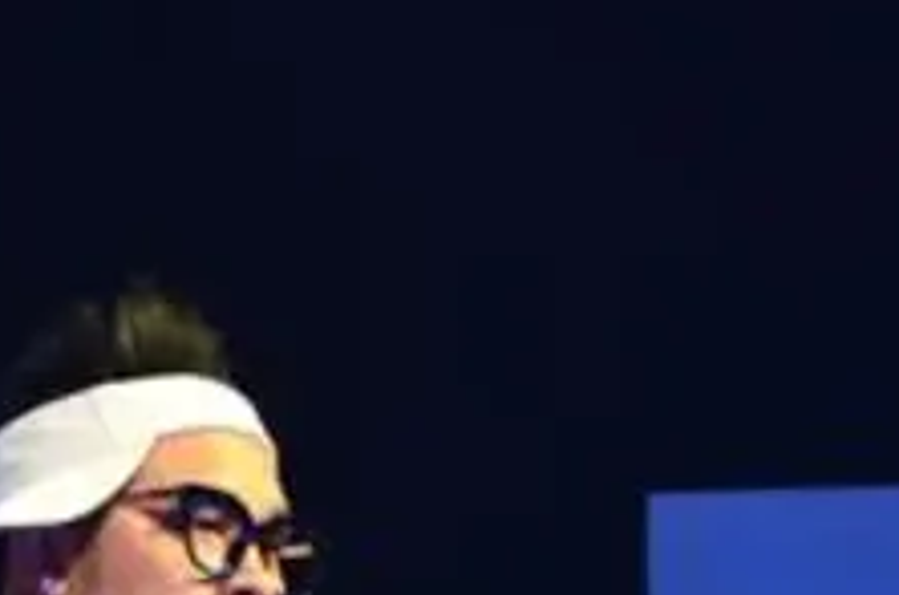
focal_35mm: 949
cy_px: 781
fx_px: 23648
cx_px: 190
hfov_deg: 2.2
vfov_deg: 1.4
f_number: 5.6
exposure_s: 1/50
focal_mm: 180
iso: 1000
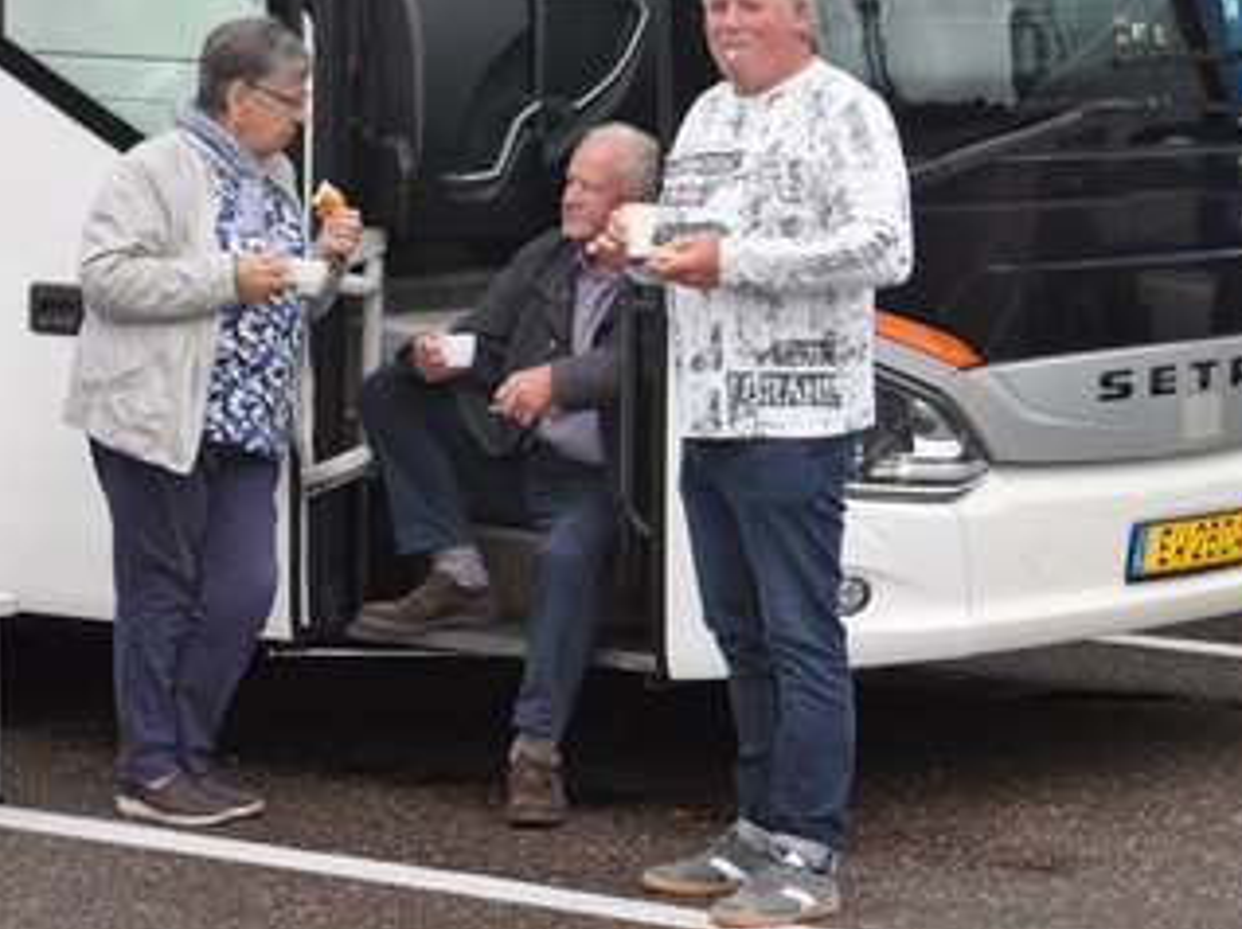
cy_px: 342
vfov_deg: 9.5
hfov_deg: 12.6
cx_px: 574
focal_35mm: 157
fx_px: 5618
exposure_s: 1/200
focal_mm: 75
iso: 400
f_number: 4.8
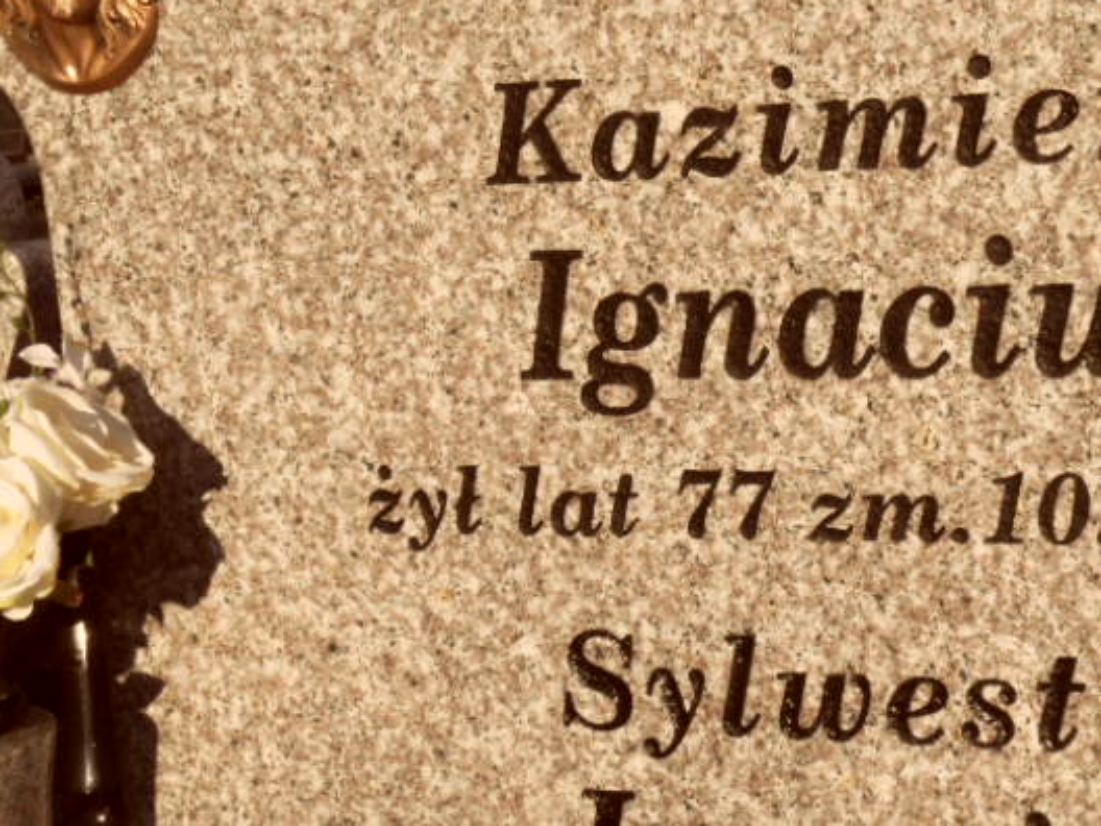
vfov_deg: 15.2
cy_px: 530
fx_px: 3085
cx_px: 696
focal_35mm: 97
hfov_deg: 20.2
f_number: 5.4
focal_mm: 8.2
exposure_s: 1/500
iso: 80
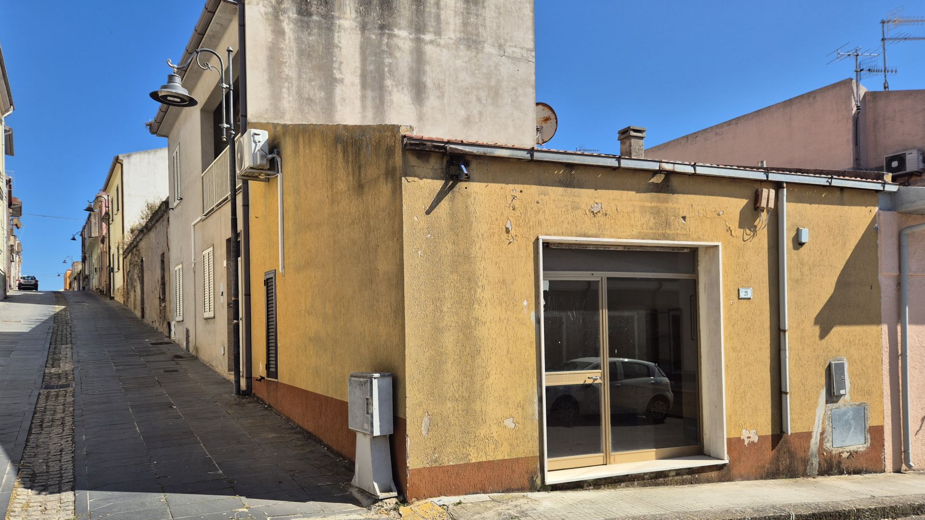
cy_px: 325
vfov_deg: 44.0
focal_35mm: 26
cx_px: 460
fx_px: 638
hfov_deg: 71.9
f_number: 1.8
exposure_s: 1/1764
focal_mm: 5.4
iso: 25
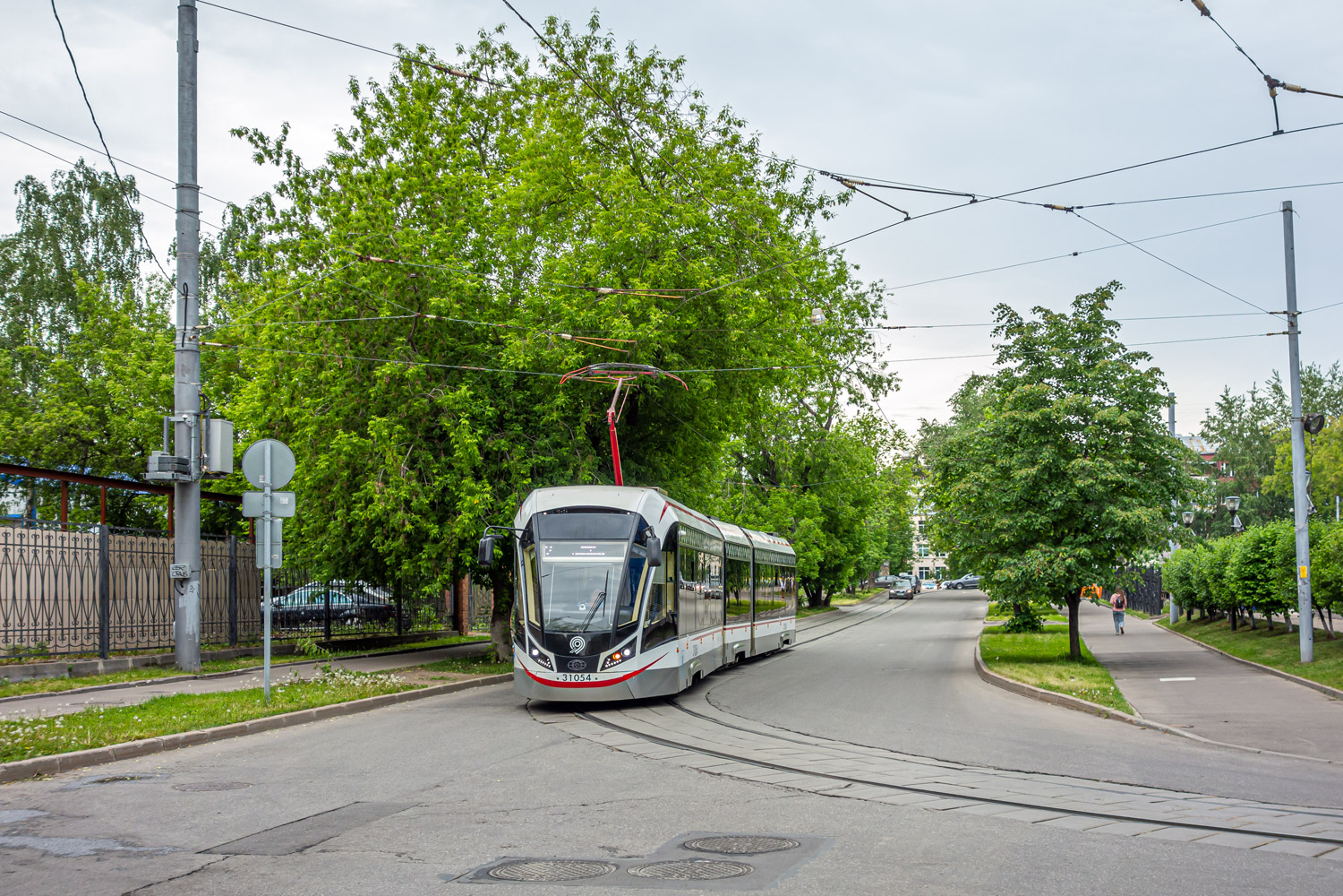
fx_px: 1567
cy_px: 448
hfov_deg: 46.4
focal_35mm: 42
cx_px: 672
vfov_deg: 31.9
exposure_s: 1/500
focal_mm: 15.45
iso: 80
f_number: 3.2
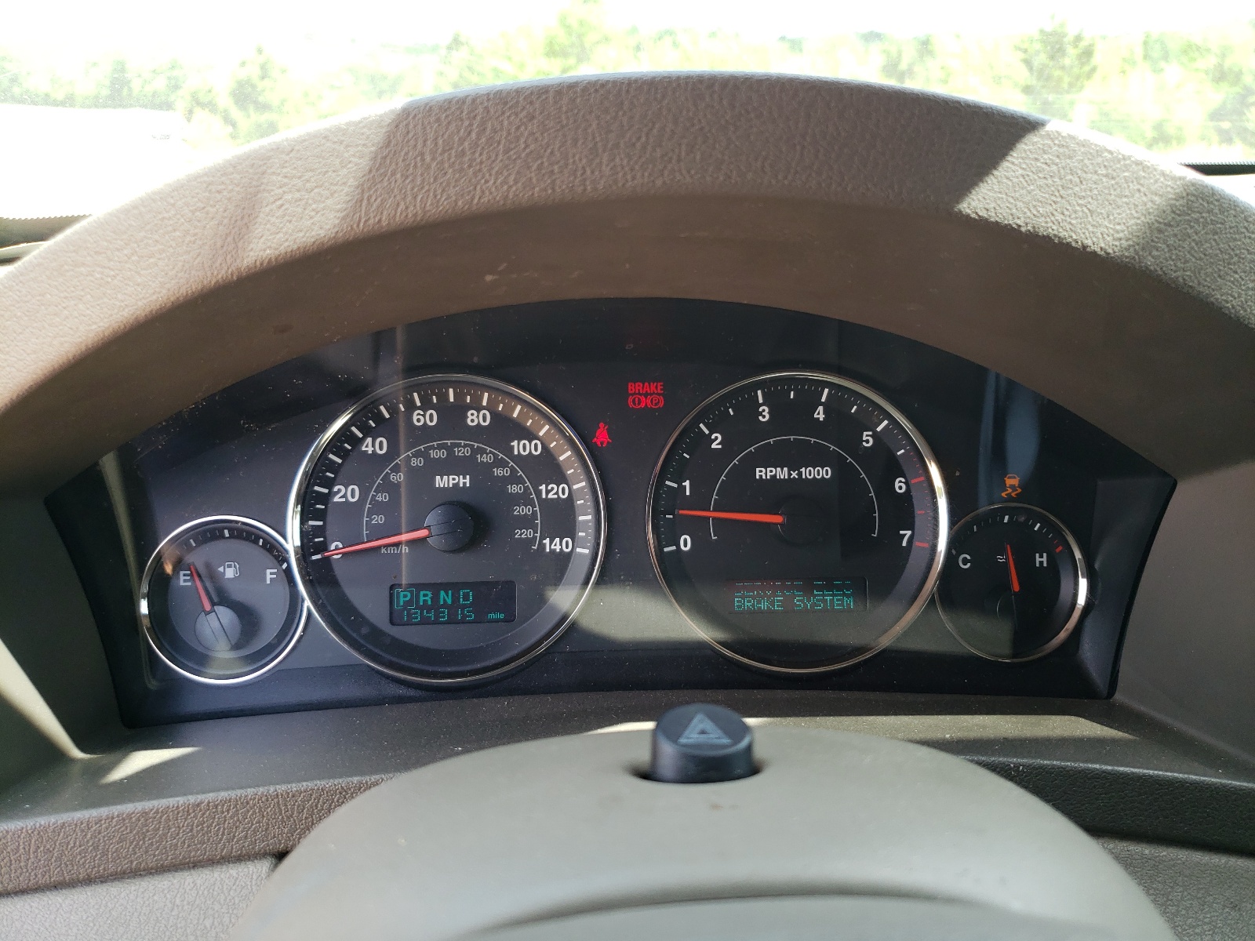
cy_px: 470
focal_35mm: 26
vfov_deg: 53.1
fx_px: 943
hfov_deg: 67.3
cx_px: 628
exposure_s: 1/213
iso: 50
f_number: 1.5
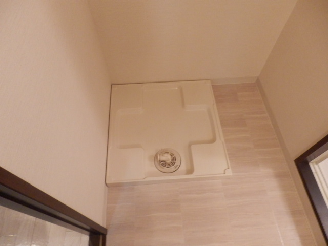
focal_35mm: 24
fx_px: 227
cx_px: 164
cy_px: 123
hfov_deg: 71.6
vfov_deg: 56.8
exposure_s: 1/25
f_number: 3
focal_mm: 4.2
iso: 800
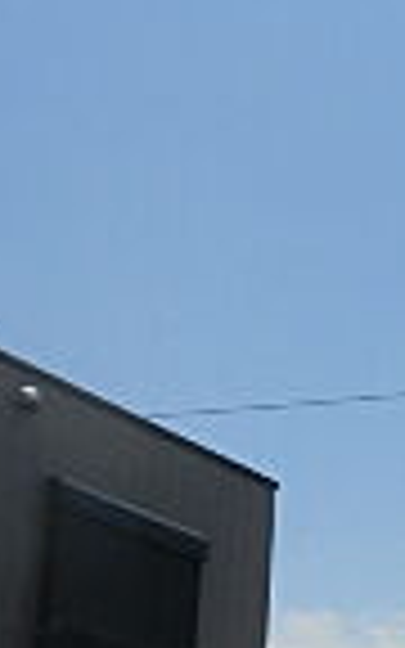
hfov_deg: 11.5
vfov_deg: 18.4
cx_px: 324
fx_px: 1996
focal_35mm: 113
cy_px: 382
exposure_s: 1/250
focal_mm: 4.24
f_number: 7.9
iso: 64
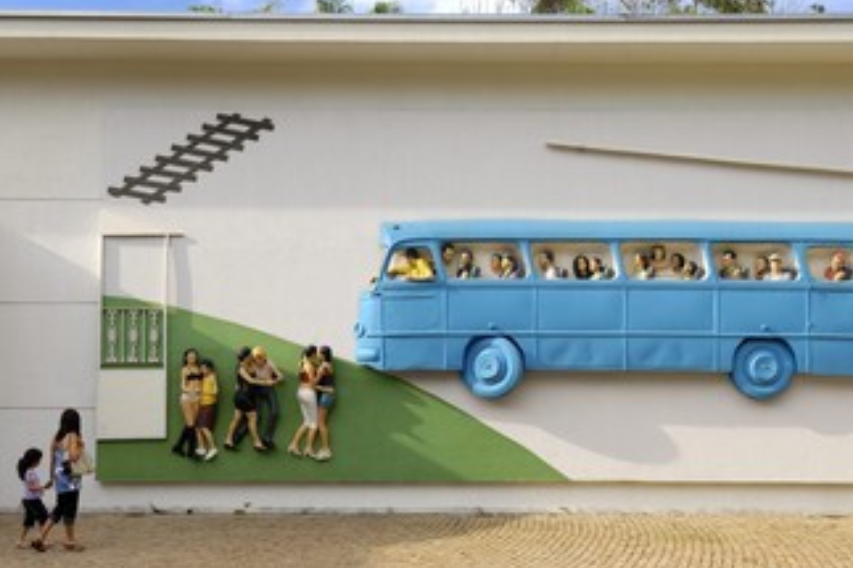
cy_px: 354
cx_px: 490
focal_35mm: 43
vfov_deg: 31.0
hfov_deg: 45.3
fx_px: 1018
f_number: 10
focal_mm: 22
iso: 100
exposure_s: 1/80
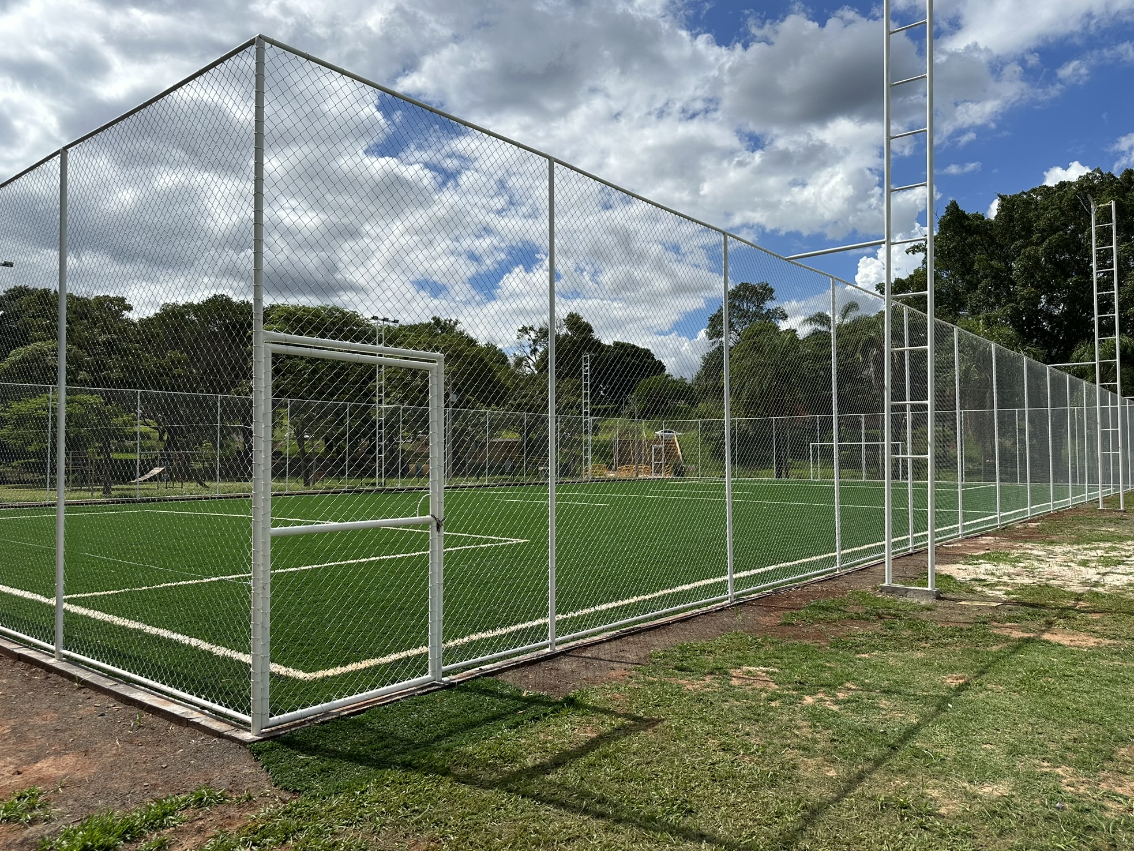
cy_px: 429
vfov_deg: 54.9
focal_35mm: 25
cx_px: 563
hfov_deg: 69.4
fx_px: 819
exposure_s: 1/8197
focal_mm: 6.86
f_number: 1.78
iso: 80
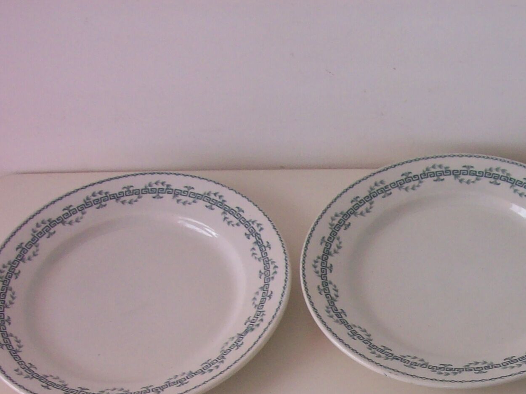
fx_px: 1246
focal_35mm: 82
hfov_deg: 23.3
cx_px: 451
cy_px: 442
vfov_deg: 17.3
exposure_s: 1/84.9
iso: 80
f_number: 2.7
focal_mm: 6
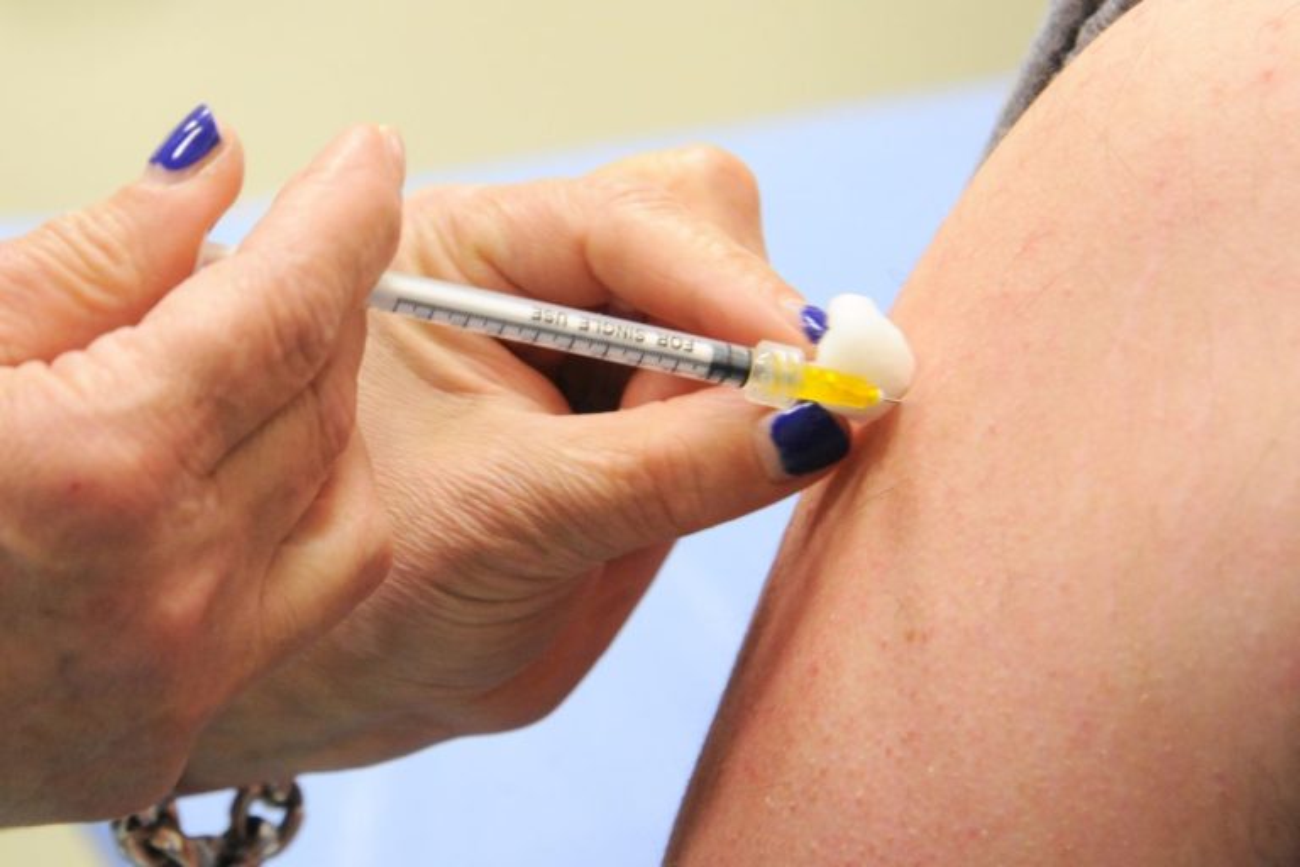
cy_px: 434
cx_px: 650
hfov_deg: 19.5
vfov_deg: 13.0
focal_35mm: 105
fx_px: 3791
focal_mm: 105
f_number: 8
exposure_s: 1/50
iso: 3200
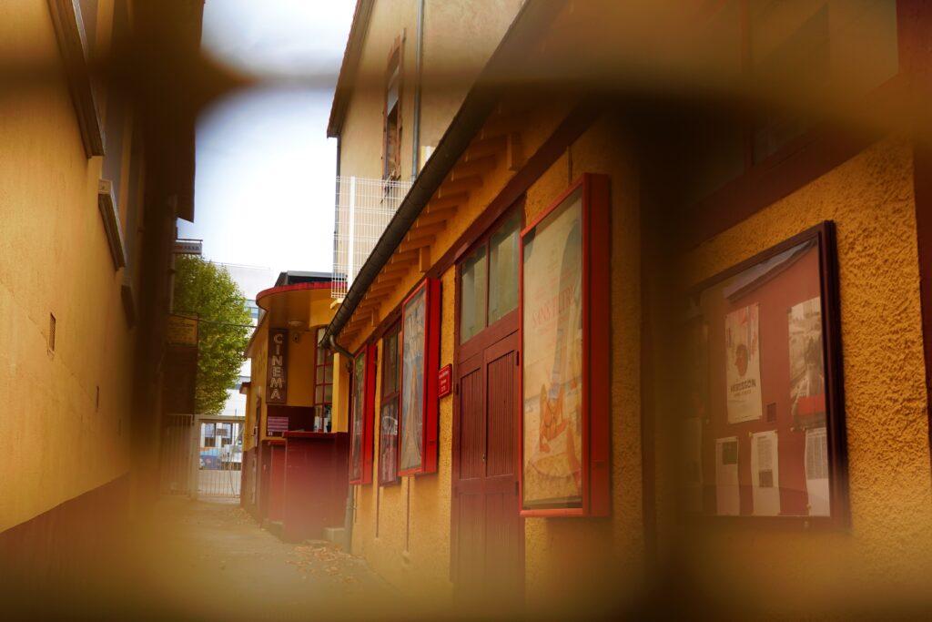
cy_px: 311
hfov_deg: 42.7
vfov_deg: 29.3
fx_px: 1191
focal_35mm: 46
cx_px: 466
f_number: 4
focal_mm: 16.86
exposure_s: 1/125
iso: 125
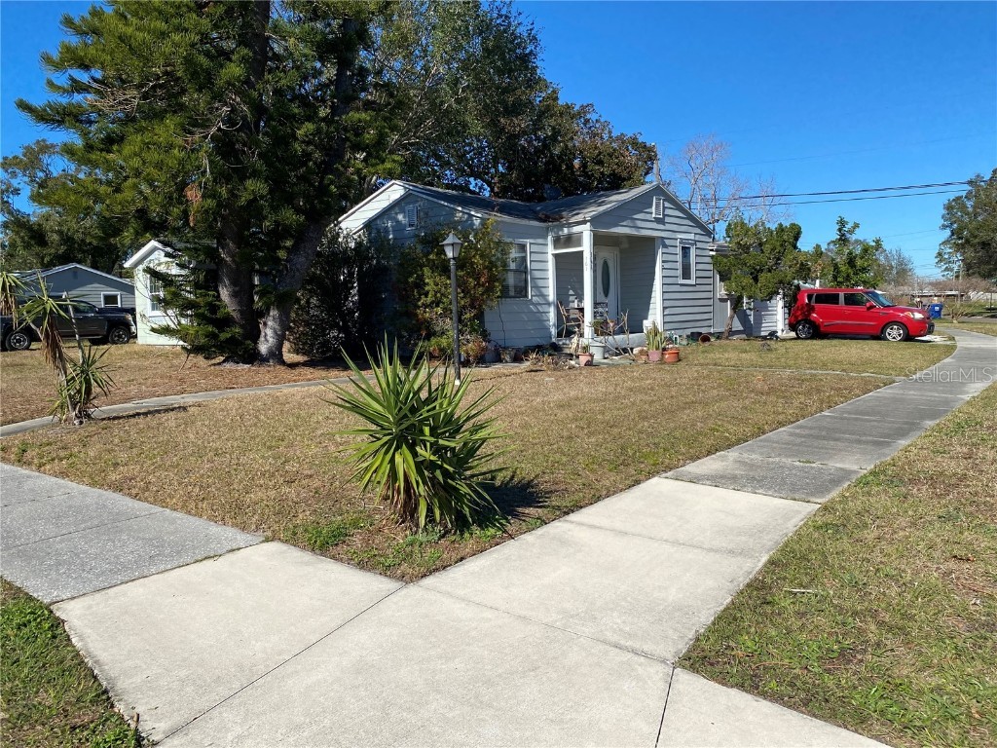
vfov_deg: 53.1
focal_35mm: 26
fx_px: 749
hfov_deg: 67.3
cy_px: 374
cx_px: 498
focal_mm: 4.25
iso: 32
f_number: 1.8
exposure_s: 1/4115
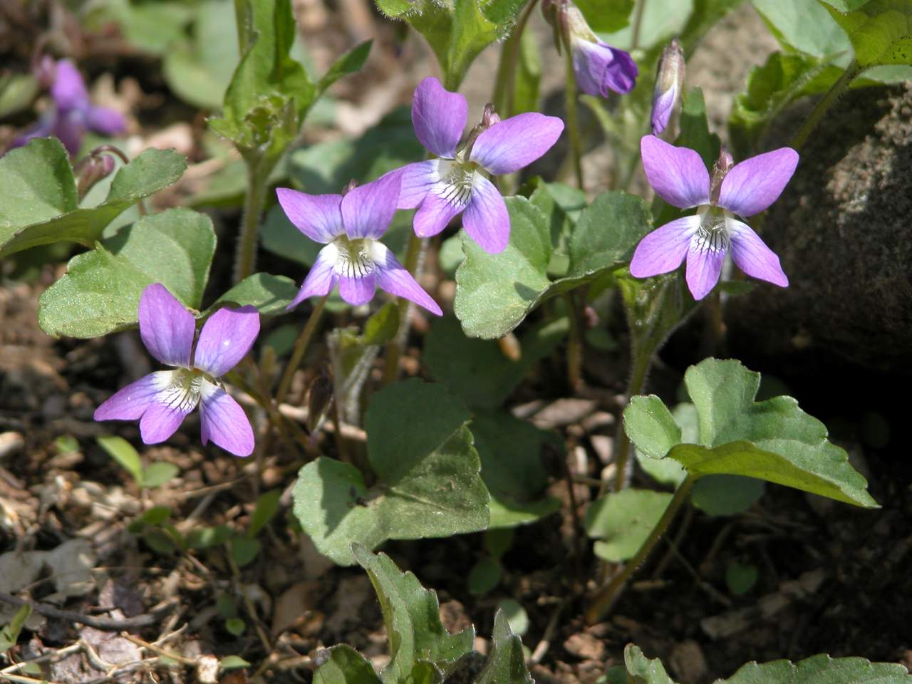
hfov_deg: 7.1
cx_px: 456
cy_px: 342
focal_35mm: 280
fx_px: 7377
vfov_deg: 5.3
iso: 100
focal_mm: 71.2
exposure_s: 1/583
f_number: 4.2
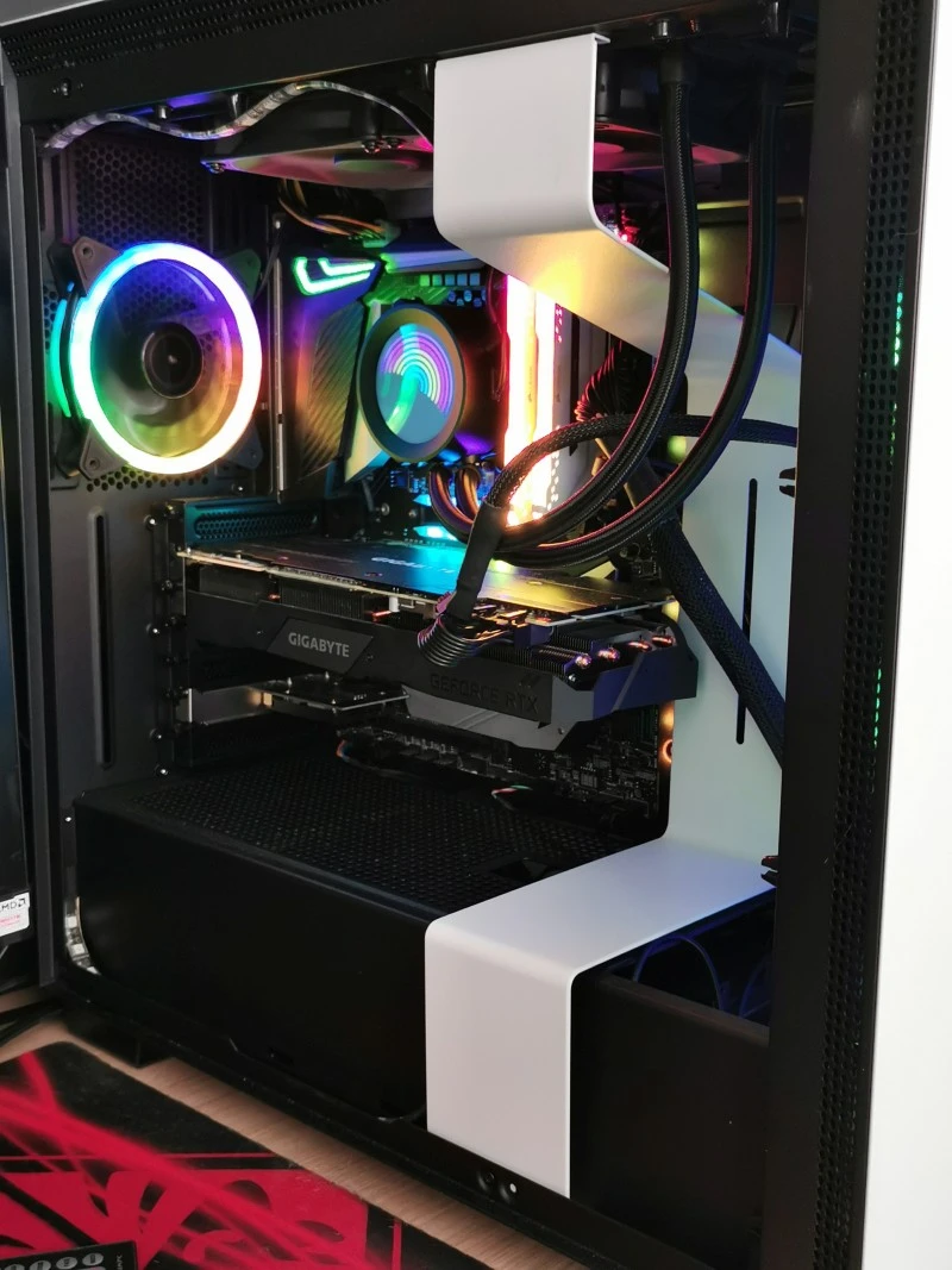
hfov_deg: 35.1
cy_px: 635
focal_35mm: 41
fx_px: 1504
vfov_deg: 45.8
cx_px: 476
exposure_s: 1/50
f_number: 1.6
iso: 250
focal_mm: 5.56
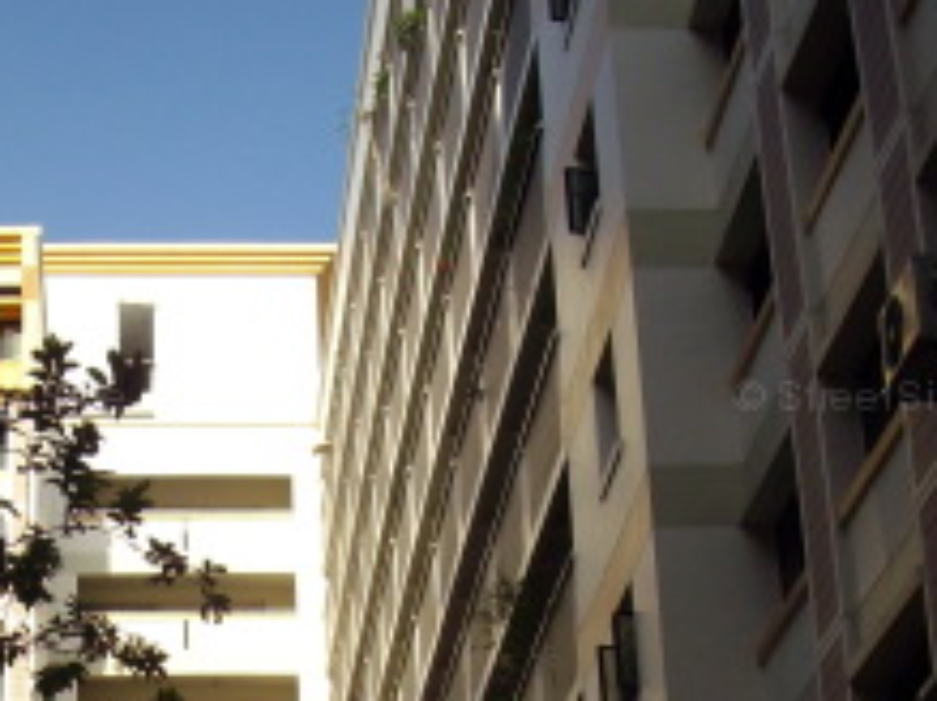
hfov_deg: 20.9
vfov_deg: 15.3
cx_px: 197
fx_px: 2516
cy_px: 829
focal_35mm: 93
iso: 80
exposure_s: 1/250
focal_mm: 6.2
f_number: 5.6
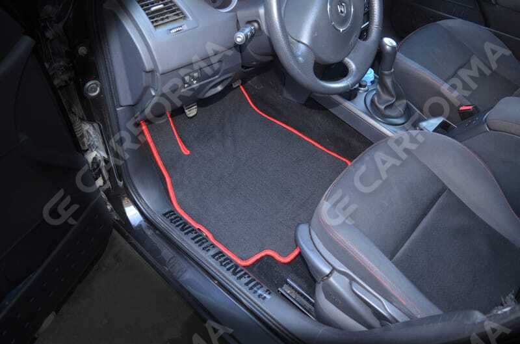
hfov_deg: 67.5
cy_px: 172
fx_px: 389
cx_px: 260
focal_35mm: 27
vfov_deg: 47.7
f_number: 3.5
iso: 720
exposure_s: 1/60
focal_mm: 18
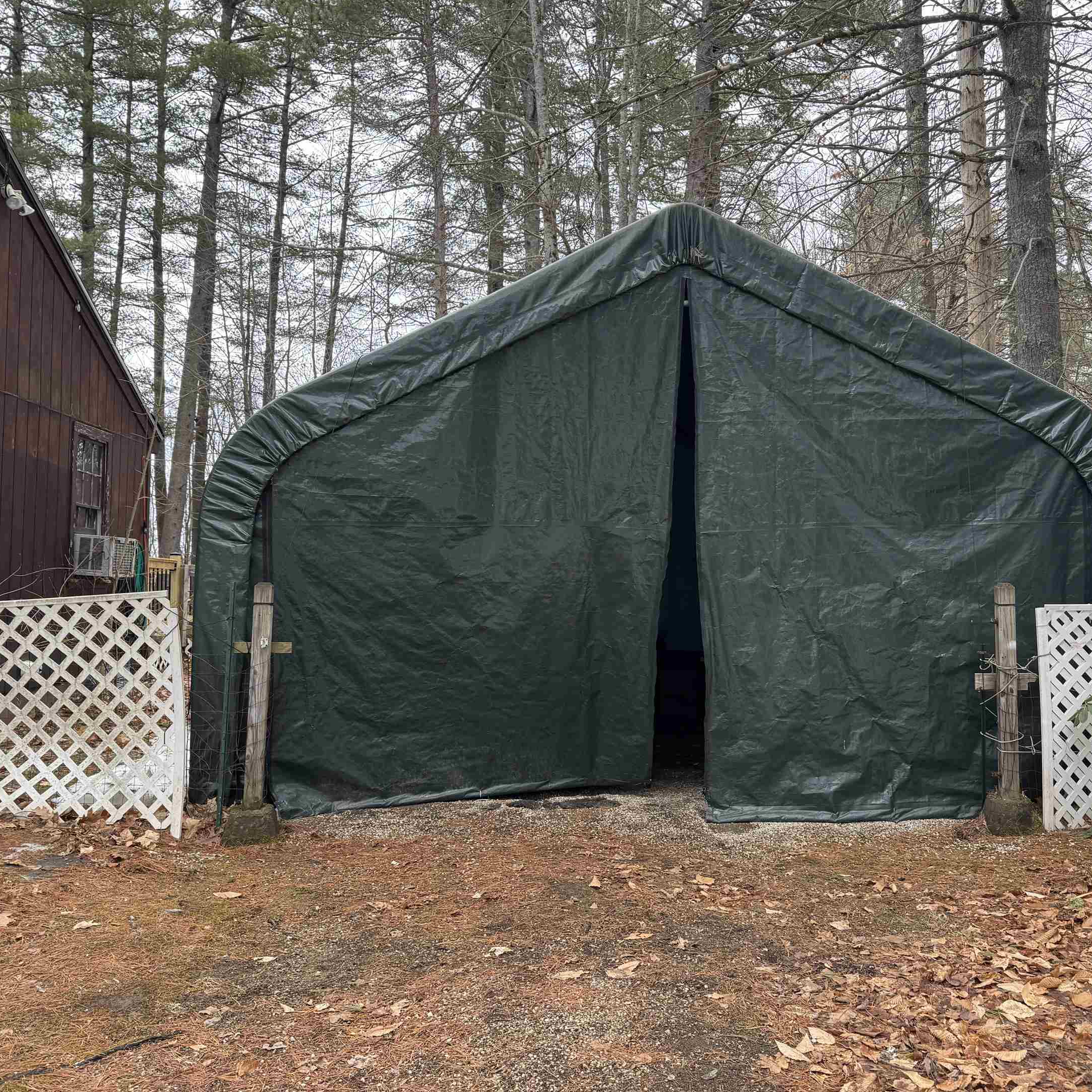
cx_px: 584
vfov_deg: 54.0
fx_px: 1071
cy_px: 529
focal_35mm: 30
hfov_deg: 54.0
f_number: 1.78
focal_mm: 6.76
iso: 80
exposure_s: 1/338
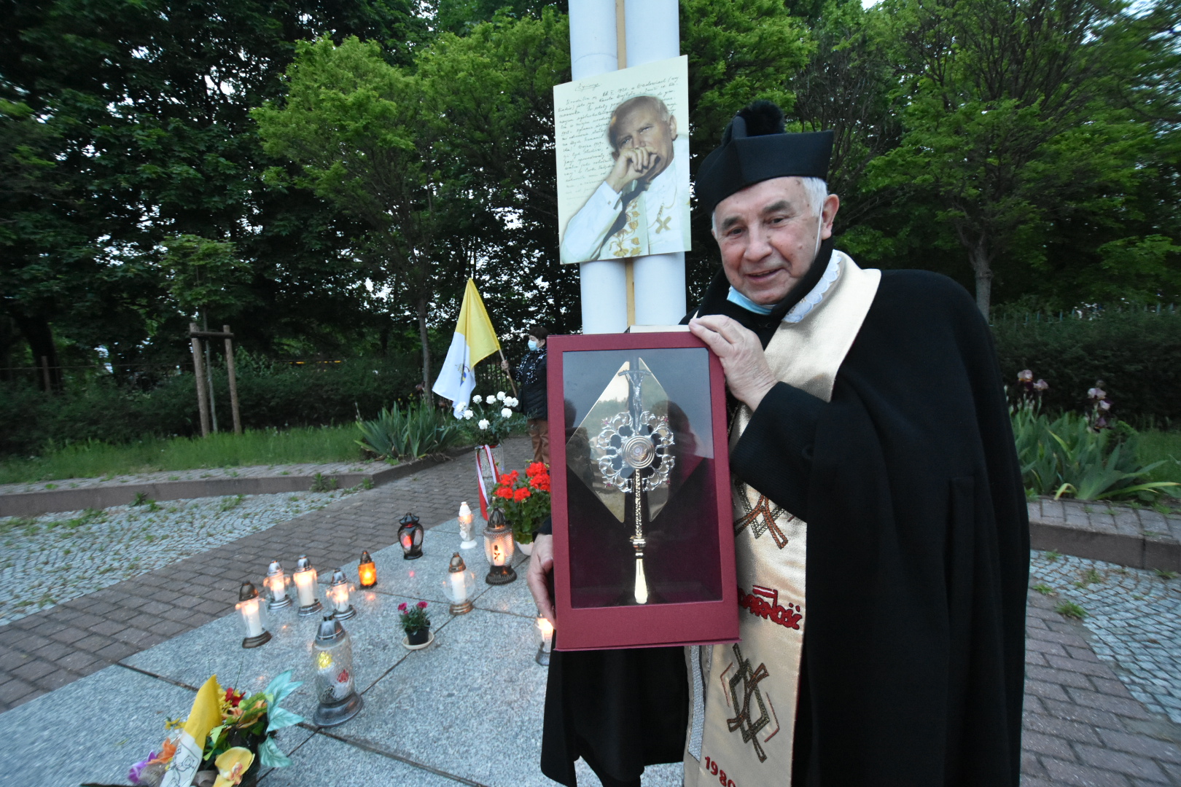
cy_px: 394
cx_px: 590
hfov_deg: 100.4
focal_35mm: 15
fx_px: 492
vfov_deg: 77.3
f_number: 3.5
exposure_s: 1/50
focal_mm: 10
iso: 4000
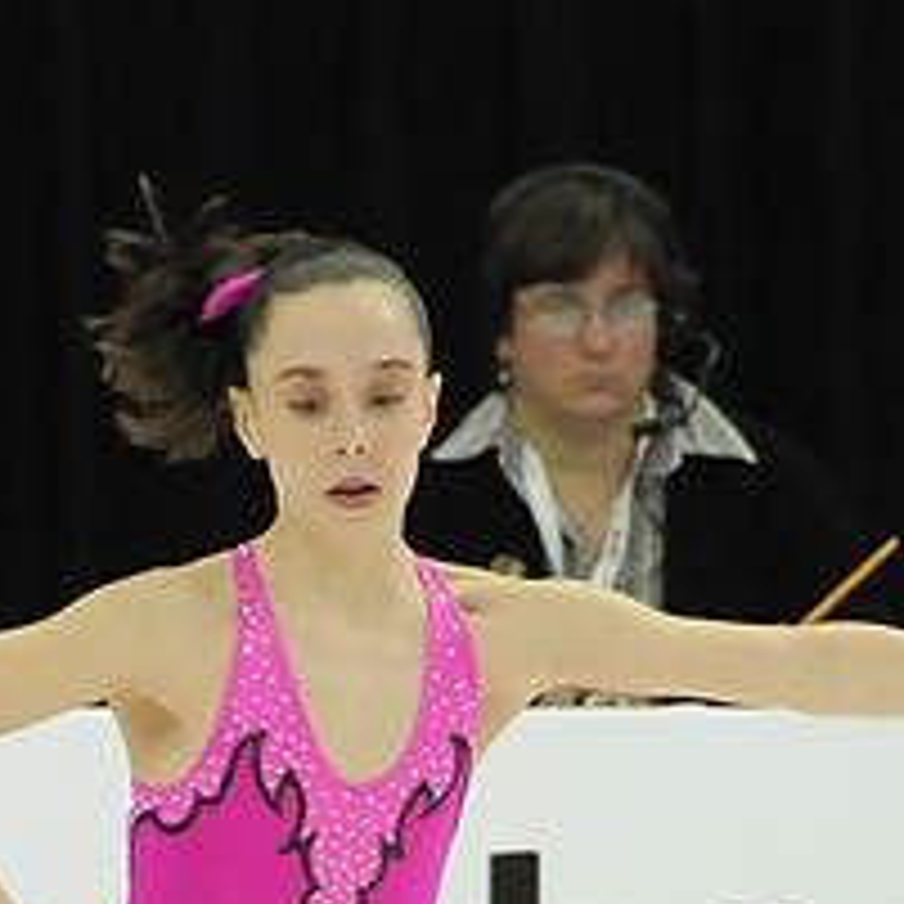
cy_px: 1077
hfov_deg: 1.7
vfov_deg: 1.7
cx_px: 346
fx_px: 29930
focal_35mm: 1013
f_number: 5.6
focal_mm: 200
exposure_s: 1/640
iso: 3200
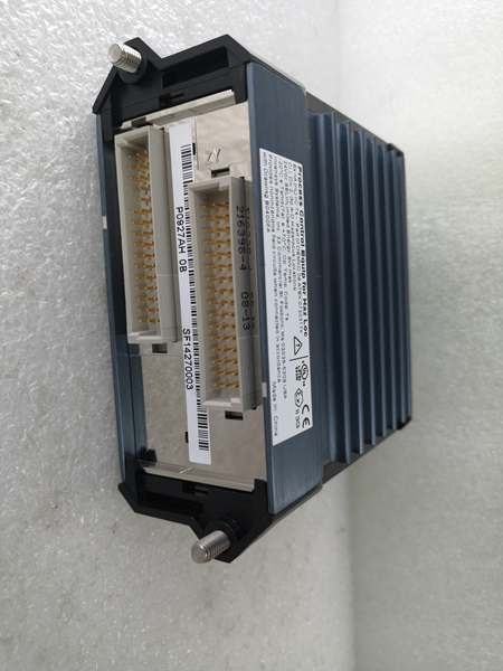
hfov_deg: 51.4
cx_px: 252
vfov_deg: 65.3
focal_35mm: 27
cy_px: 336
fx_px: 523
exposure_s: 1/50
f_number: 1.8
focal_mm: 3.95
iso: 50
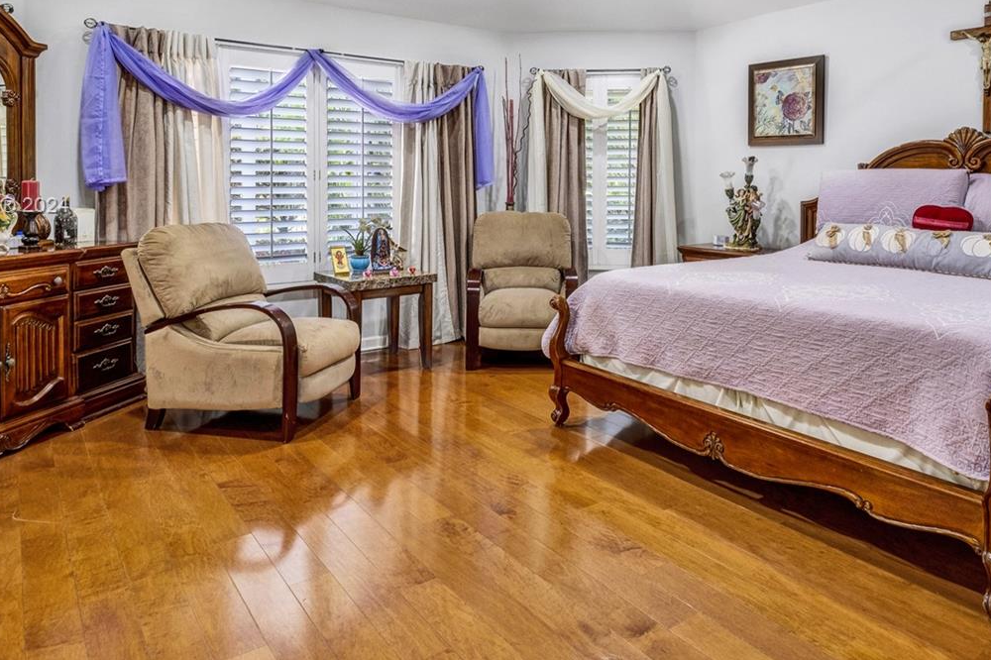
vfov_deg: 51.9
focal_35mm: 24
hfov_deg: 73.6
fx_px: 660
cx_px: 545
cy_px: 207
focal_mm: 10
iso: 250
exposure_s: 1/4
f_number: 8
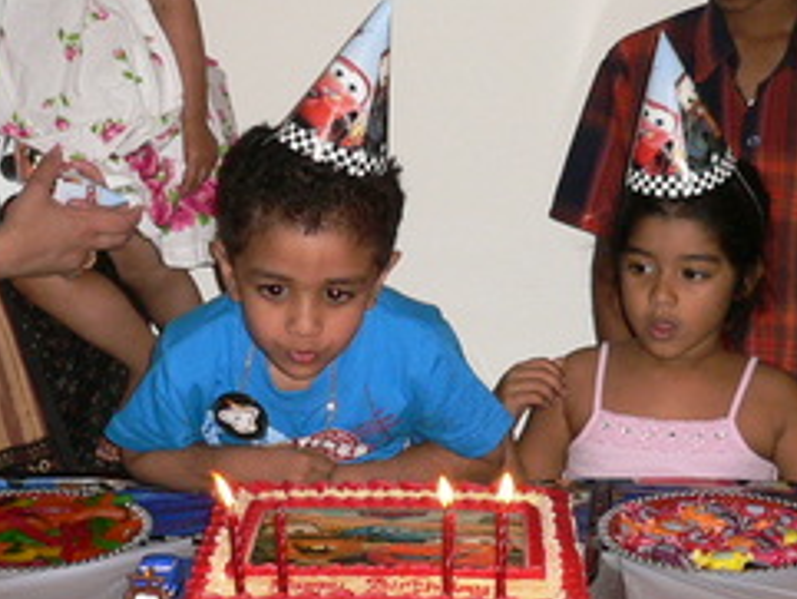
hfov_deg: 21.1
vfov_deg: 15.8
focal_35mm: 93
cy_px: 437
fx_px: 2142
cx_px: 443
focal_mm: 5.8
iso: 150
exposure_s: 1/60
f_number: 2.8
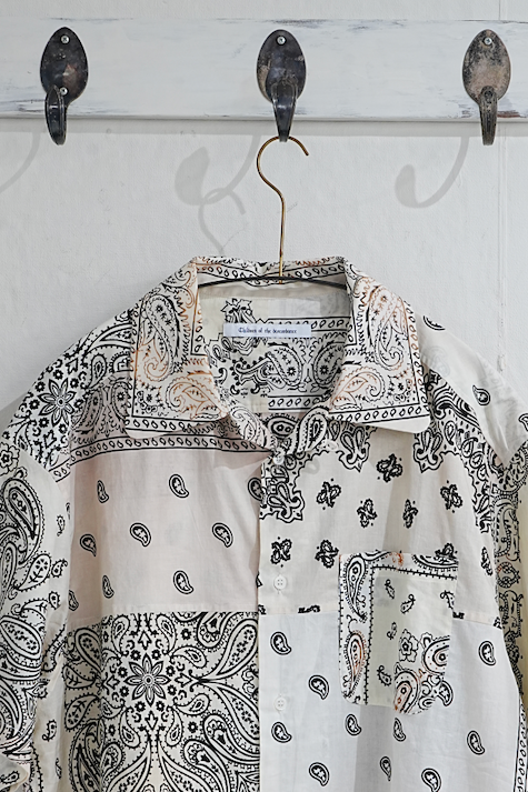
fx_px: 2333
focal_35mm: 106
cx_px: 288
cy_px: 539
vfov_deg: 19.2
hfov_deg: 12.9
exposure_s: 1/30
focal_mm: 59
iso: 1000
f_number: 10
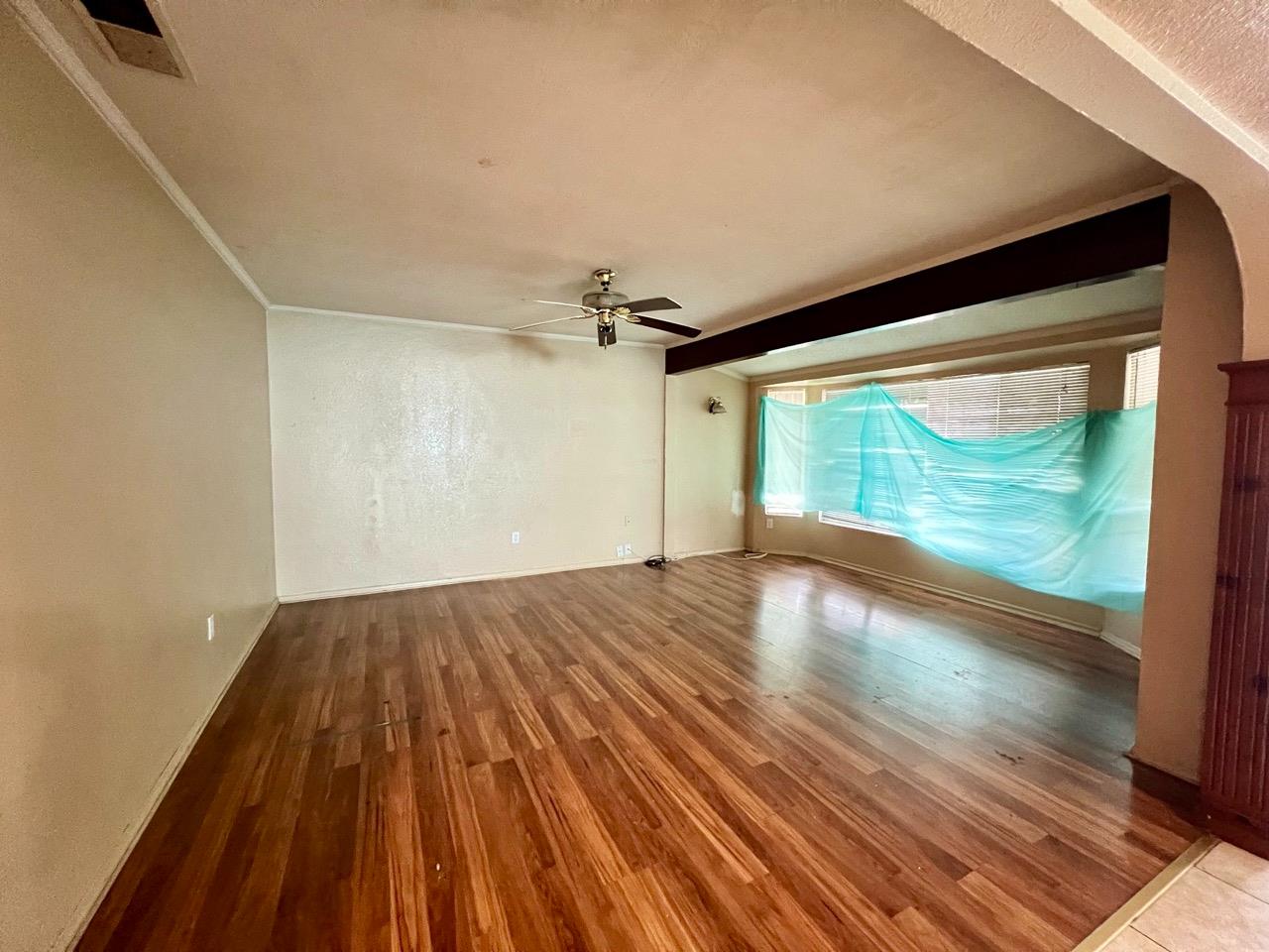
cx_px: 634
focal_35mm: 13
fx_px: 477
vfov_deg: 89.9
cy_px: 476
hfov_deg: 106.2
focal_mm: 1.57
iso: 800
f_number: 1.8
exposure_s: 1/40
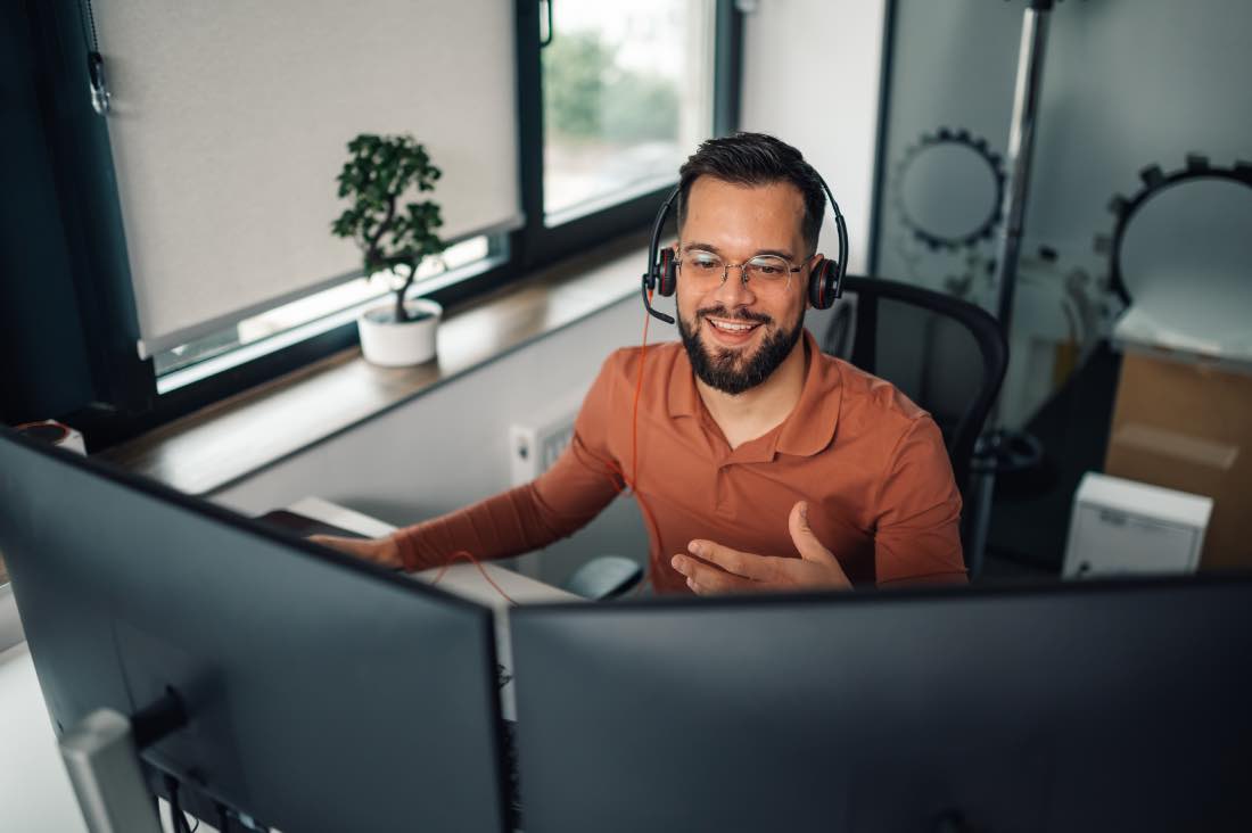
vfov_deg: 37.8
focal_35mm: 35
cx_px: 626
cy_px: 416
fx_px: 1216
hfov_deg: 54.5
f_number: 1.4
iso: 800
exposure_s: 1/800
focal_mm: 35
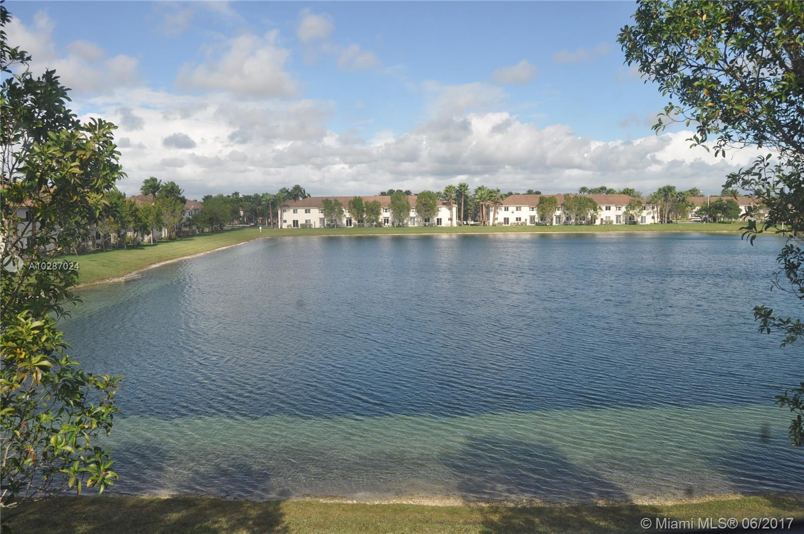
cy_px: 267
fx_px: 602
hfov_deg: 67.5
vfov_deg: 47.8
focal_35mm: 27
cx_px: 402
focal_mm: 18
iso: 200
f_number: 8
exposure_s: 1/250
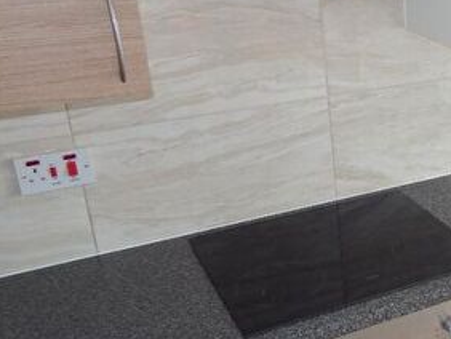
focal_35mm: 57
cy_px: 172
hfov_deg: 30.1
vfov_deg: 25.7
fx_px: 743
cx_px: 504
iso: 125
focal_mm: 4
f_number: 3
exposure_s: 1/30
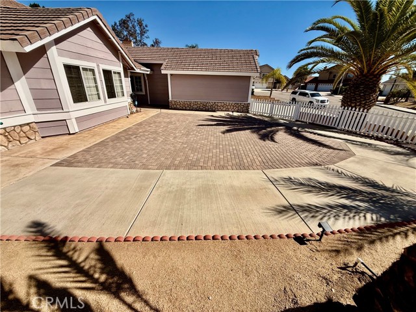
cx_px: 208
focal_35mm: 14
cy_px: 156
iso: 50
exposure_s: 1/4425
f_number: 2.2
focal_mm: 2.22
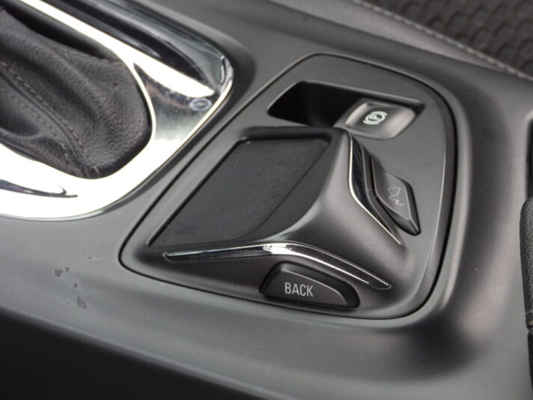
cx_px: 266
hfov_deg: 8.4
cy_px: 200
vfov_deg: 6.3
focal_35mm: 235
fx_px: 3618
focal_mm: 42.2
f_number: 4.5
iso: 220
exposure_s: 1/125
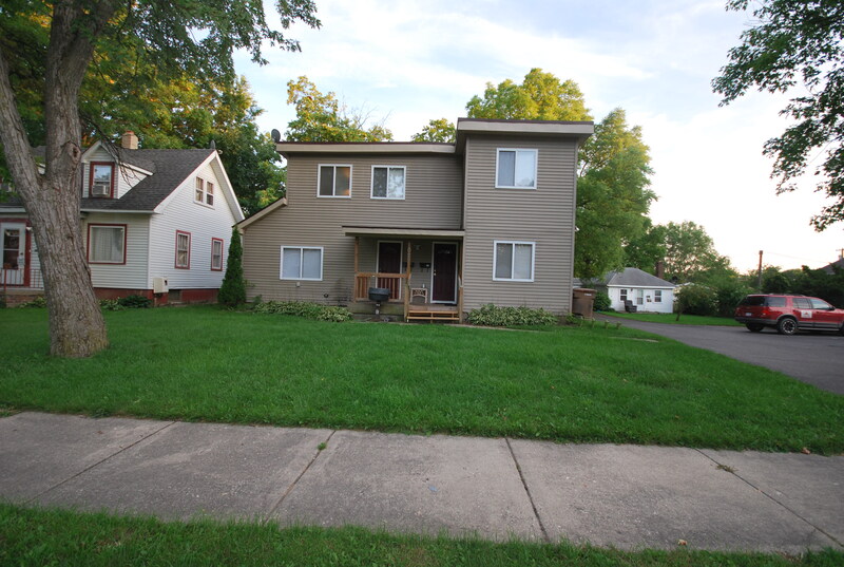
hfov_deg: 100.3
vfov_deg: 77.6
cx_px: 422
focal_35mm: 15
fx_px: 352
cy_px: 284
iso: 200
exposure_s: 1/60
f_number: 4
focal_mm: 10
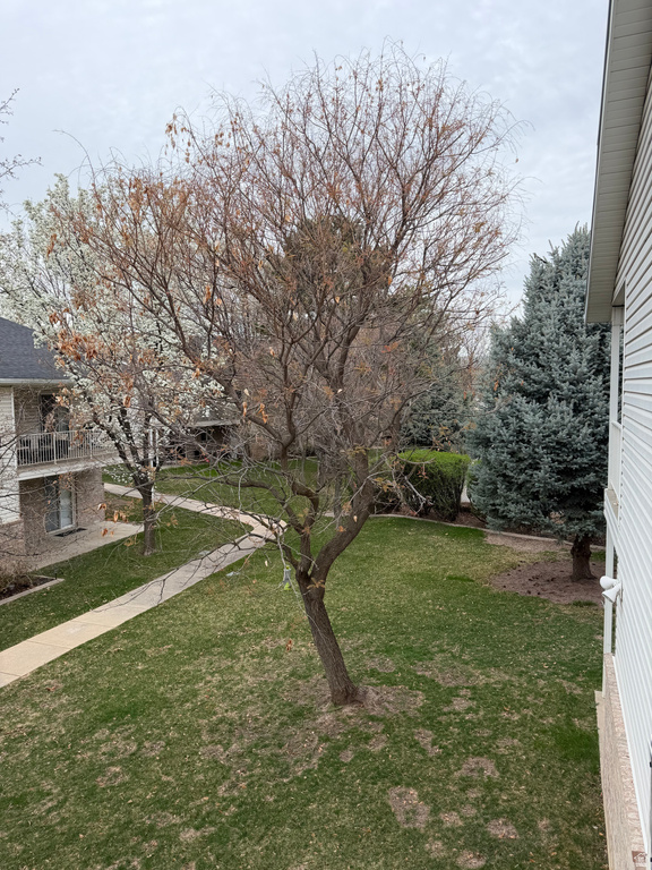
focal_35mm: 24
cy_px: 435
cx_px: 326
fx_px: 603
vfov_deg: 71.6
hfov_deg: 56.8
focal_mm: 6.76
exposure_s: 1/2370
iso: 80
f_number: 1.78
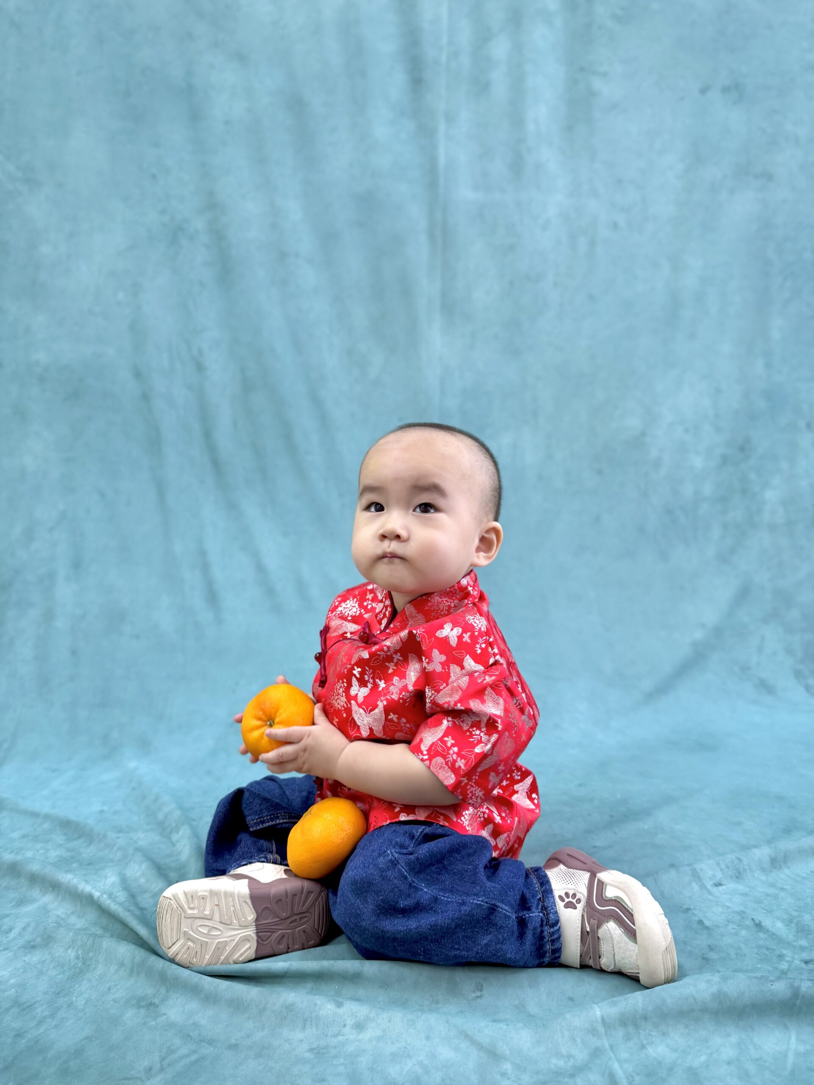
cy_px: 542
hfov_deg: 56.8
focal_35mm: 24
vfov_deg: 71.6
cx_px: 407
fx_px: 752
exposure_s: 1/50
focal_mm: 6.76
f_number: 1.78
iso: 200
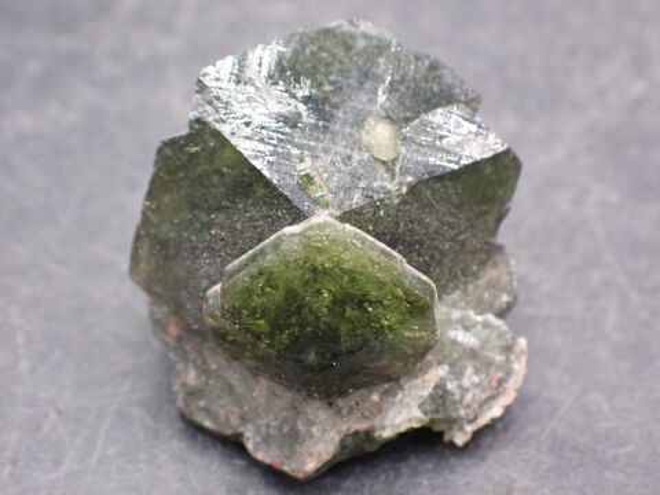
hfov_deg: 19.6
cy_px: 248
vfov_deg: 14.8
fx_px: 1907
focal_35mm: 100
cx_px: 330
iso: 800
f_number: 4.9
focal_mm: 18
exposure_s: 1/320
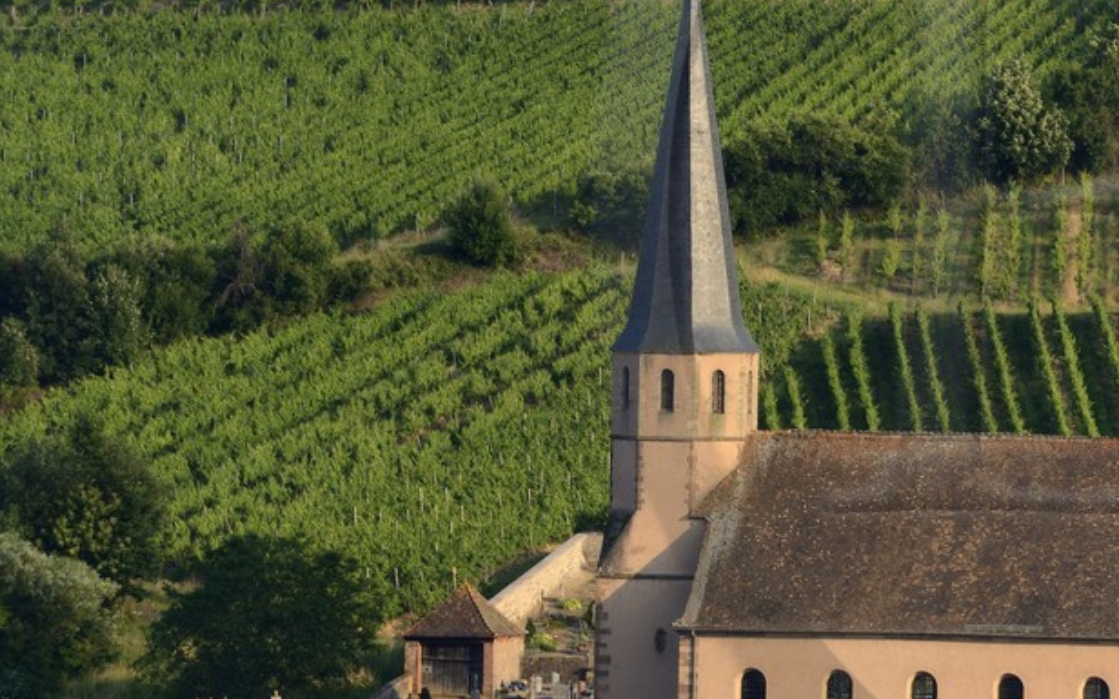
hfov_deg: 4.3
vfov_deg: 2.7
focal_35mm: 489
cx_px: 1335
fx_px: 14913
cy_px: 216
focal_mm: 185
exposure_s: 1/250
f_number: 9
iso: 200
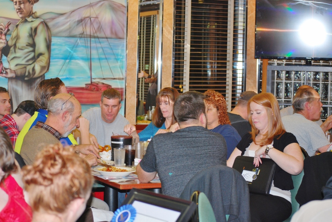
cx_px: 166
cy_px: 111
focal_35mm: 82
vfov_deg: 16.6
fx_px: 762
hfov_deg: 24.6
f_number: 4
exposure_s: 1/60
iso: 320
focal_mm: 55
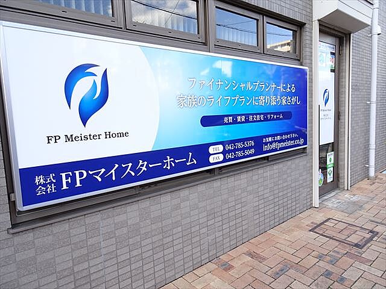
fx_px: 268
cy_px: 144
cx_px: 193
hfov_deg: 71.6
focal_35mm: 24
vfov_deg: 56.8
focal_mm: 4.1
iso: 250
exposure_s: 1/250
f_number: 3.5
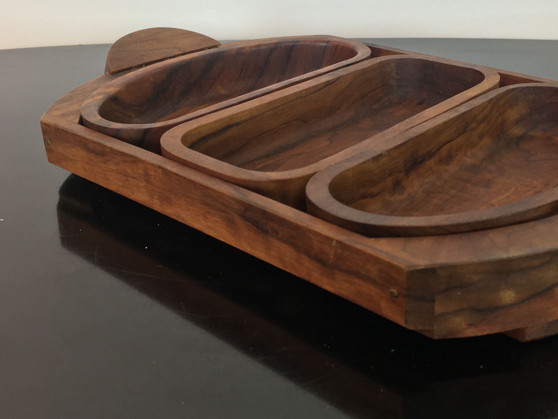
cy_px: 172
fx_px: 758
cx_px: 336
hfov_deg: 40.2
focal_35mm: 47
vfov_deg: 30.8
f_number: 2.2
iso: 40
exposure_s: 1/33
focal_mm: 4.15
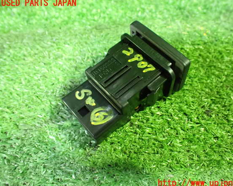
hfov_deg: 55.6
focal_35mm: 32
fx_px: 221
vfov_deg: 45.8
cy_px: 93
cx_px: 126
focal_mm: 5.4
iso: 1250
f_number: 2.3
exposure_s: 1/30
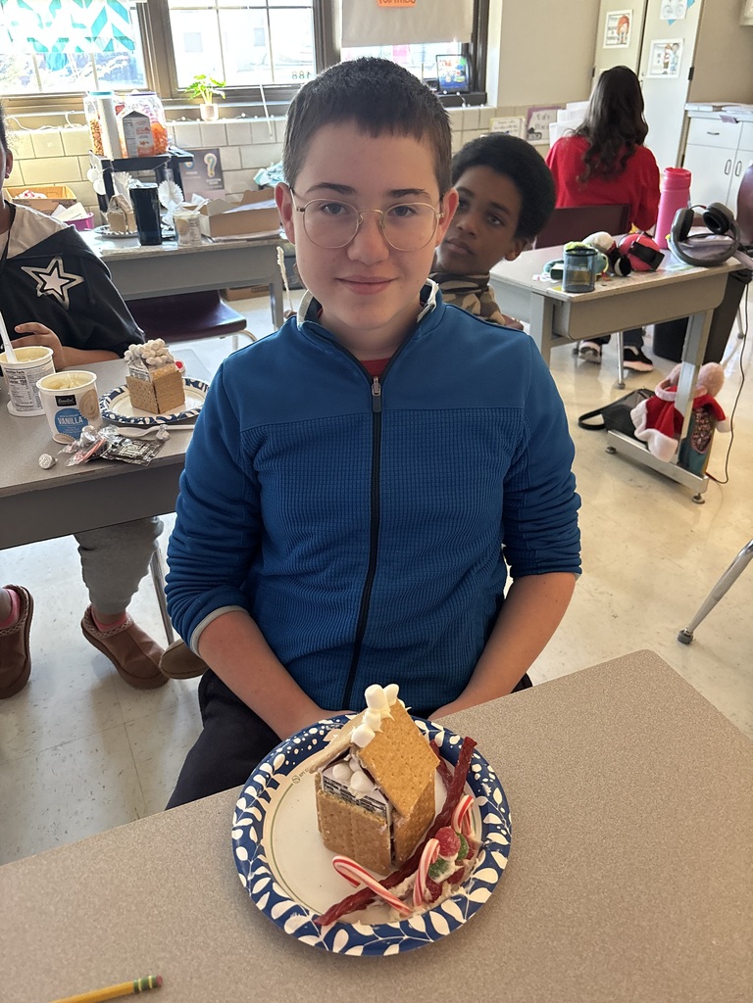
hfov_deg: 53.1
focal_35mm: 26
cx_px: 376
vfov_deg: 67.3
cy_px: 502
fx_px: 754
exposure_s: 1/40
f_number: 1.6
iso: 640
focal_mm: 5.96
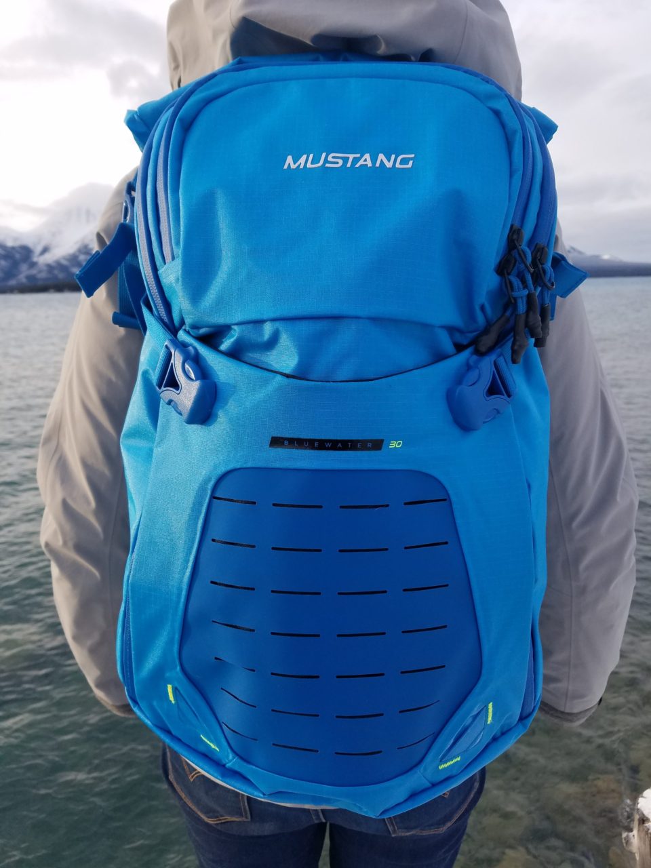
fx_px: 652
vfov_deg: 67.3
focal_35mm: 26
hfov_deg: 53.1
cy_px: 434
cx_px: 326
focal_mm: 4.2
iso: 50
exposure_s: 1/435
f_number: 1.7
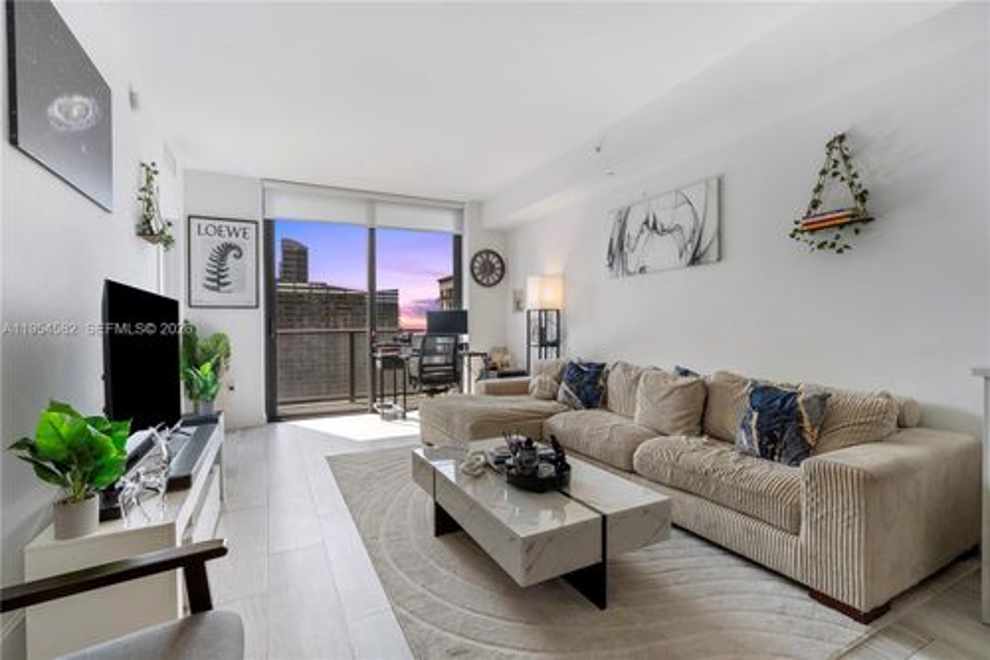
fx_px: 440
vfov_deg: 73.7
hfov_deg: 96.8
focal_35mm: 16
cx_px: 495
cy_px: 330
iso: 800
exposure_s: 1/25
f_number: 9
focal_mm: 16
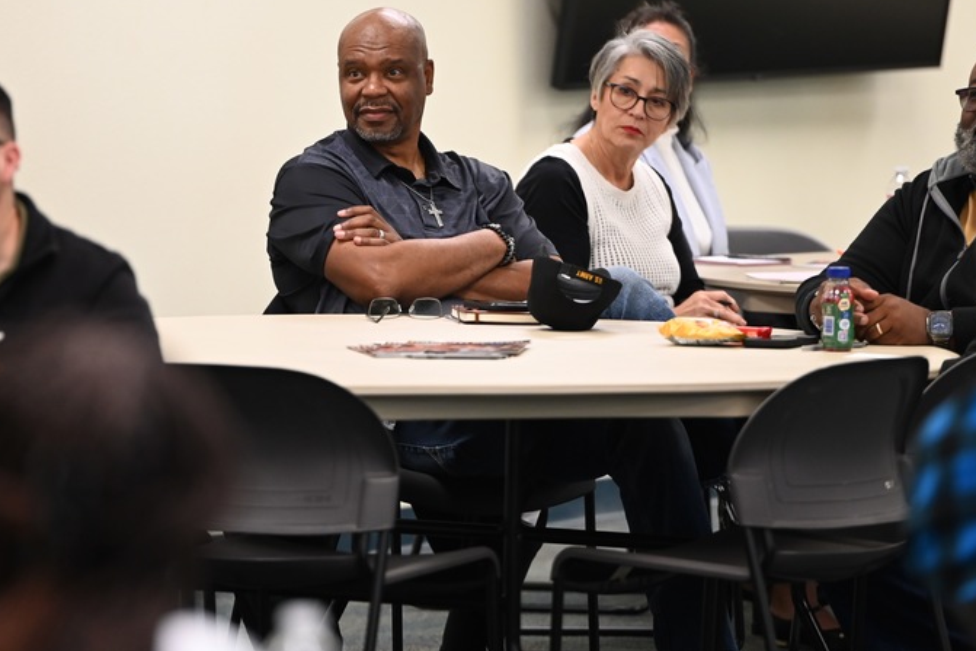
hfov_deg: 6.8
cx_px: 438
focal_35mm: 305
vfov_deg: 4.5
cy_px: 293
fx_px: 8266
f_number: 2.8
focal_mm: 200
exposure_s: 1/200
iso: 2000
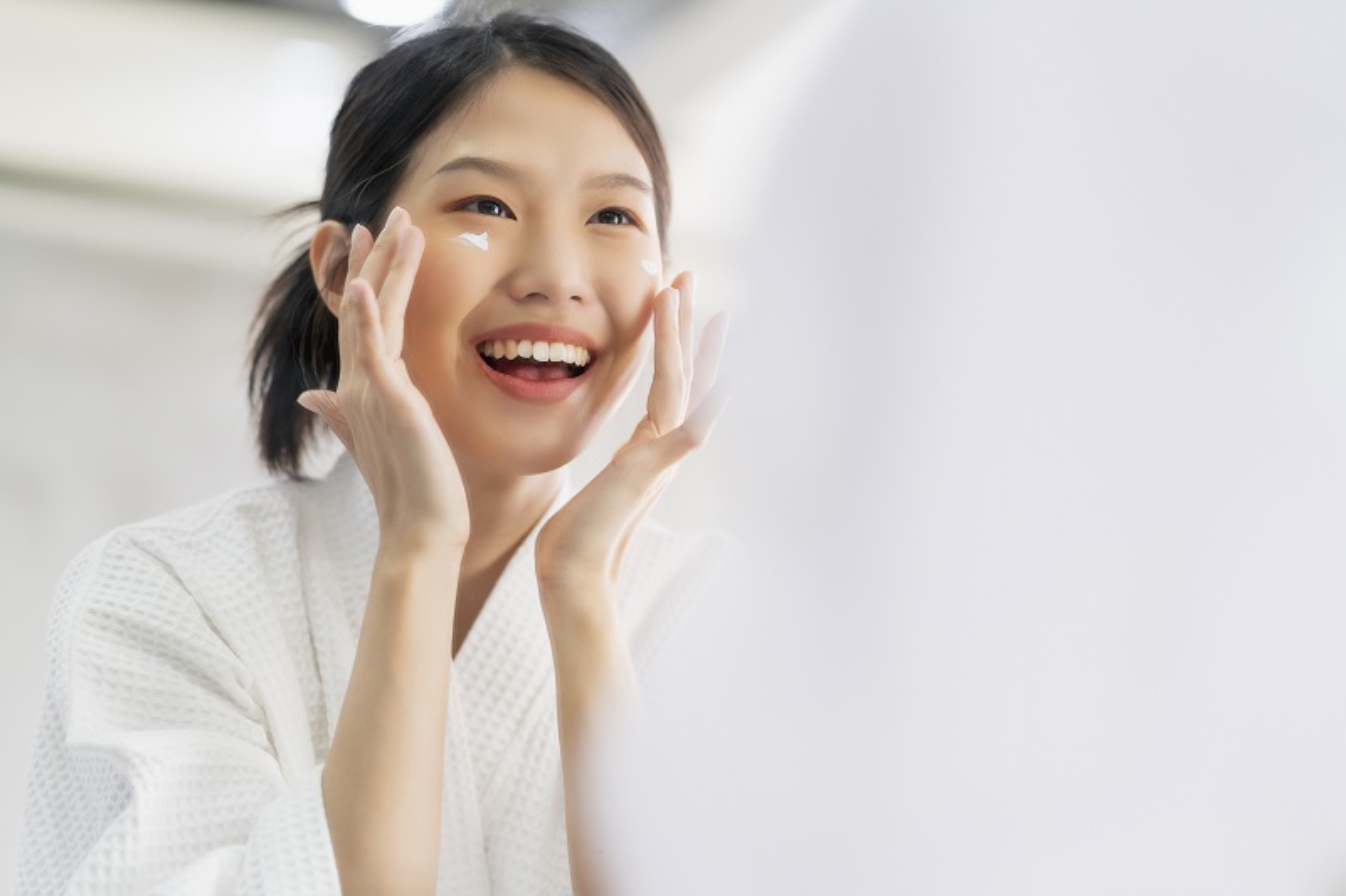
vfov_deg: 16.1
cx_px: 673
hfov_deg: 23.9
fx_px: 3177
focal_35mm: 85
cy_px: 448
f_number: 2
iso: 800
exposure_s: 1/500
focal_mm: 85
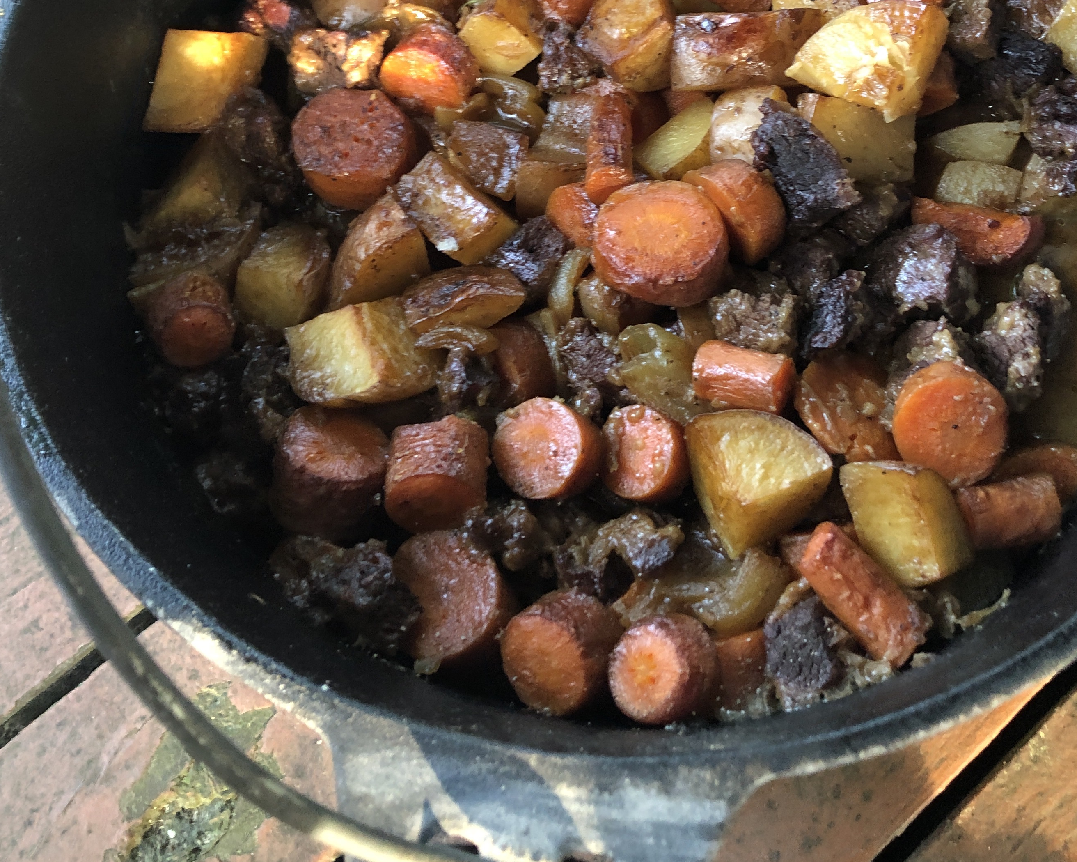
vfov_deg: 34.4
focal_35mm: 42
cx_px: 580
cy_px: 147
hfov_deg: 43.8
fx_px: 1339
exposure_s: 1/15
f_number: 1.8
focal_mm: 3.99
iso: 64
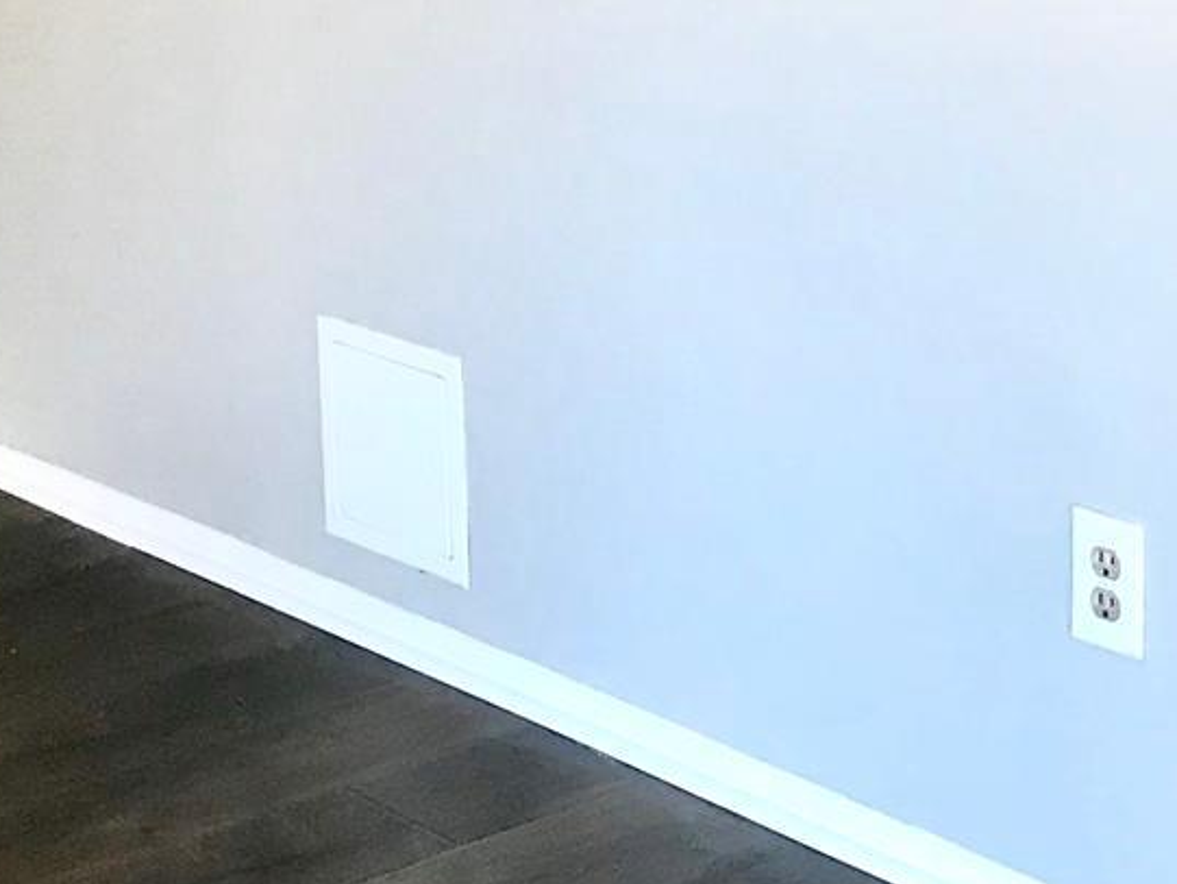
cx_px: 211
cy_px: -281
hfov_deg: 18.4
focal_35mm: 106
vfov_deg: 13.4
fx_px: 3605
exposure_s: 1/30
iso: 32
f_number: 1.8
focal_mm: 3.99
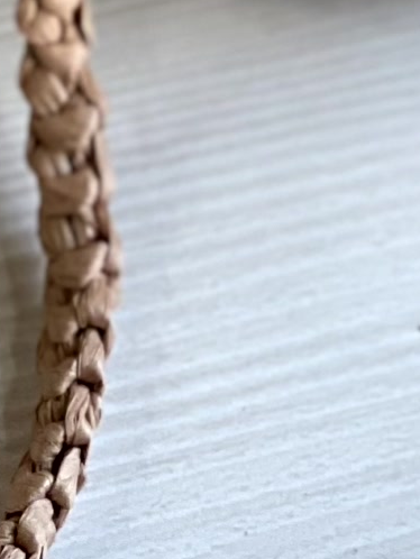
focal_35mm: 308
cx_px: 291
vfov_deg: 6.0
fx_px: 4978
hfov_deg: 4.8
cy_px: -1031
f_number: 2
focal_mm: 6
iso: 64
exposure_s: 1/122
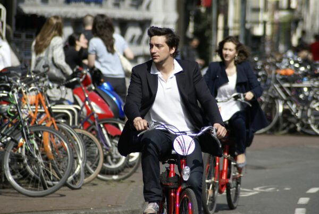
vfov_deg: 4.0
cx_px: 160
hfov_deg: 6.0
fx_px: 3062
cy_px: 107
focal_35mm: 345
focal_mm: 230
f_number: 6.3
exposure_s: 1/500
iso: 100
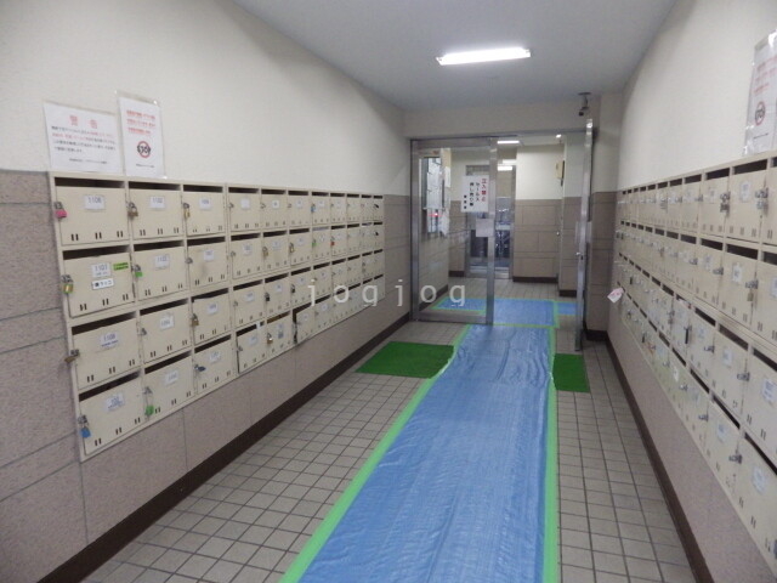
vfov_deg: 61.1
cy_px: 292
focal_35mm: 22
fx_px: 494
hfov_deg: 76.4
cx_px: 388
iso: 500
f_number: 3.1
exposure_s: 1/45
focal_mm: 4
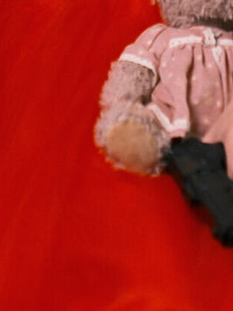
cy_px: -134
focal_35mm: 223
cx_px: 124
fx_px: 2001
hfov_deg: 6.7
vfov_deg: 8.7
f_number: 2
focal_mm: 35
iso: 1000
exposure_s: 1/80
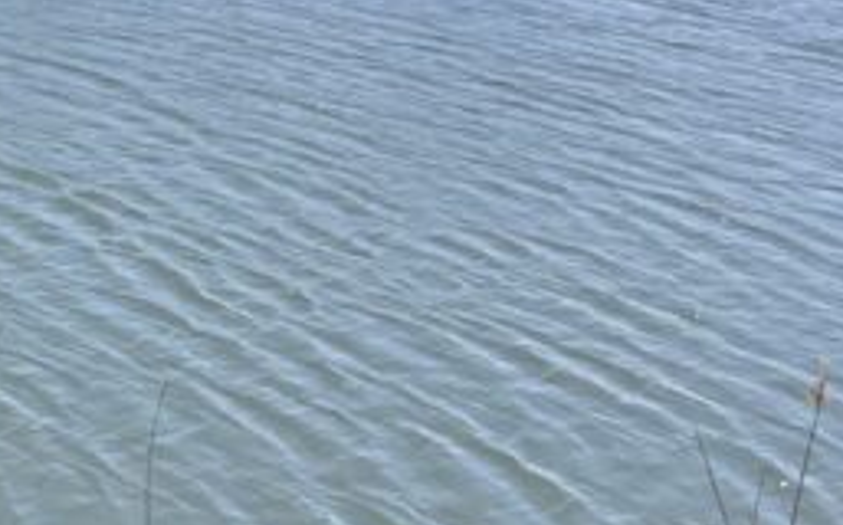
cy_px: -381
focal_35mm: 110
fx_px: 2524
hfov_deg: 16.8
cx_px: -508
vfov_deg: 11.2
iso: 32
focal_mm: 4.2
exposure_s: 1/5291
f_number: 1.6
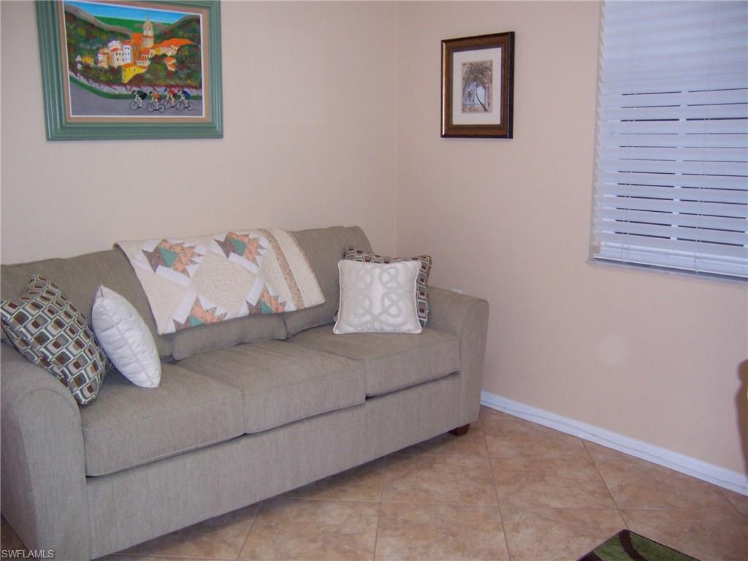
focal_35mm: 33
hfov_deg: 55.4
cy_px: 280
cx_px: 374
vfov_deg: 42.9
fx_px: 713
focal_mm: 5.5
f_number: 2.4
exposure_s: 1/60
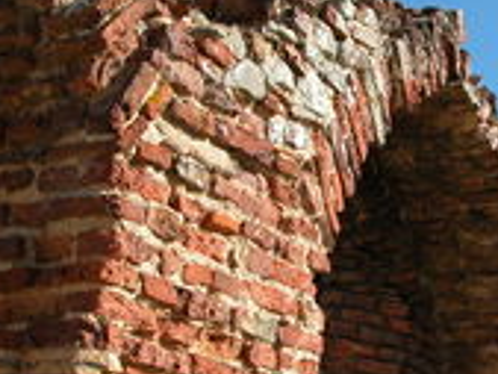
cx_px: 389
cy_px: 239
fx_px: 1195
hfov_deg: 23.2
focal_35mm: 83
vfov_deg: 17.8
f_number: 5.6
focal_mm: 8.9
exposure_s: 1/277
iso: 100
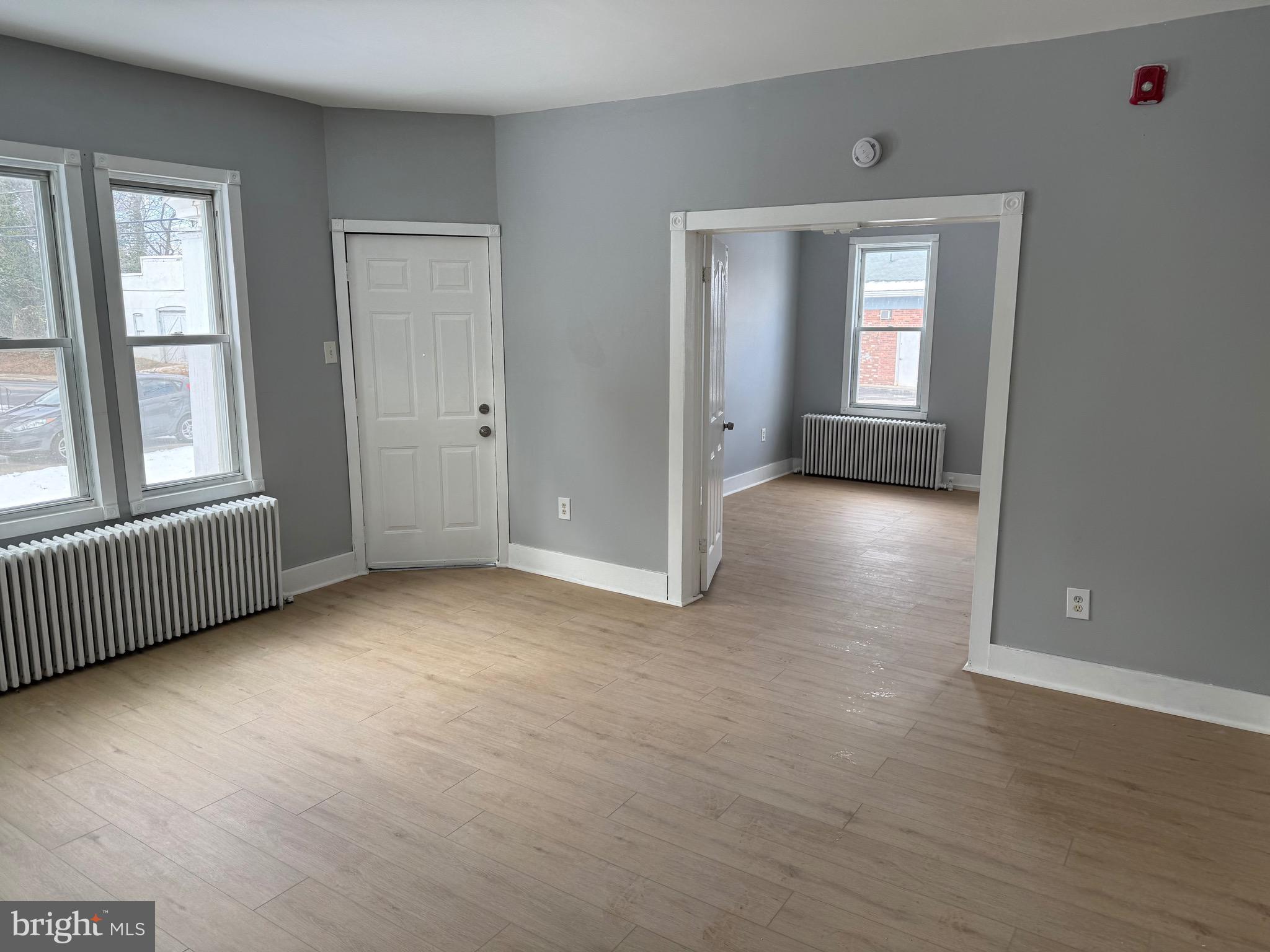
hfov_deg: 71.6
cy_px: 476
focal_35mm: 24
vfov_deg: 56.8
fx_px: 881
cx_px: 635
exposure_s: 1/120
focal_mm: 6.76
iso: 80
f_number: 1.78
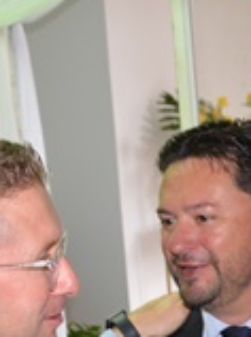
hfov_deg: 7.7
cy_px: 261
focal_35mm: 192
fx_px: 1860
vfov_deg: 10.3
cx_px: 153
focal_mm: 35
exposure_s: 1/60
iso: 720
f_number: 4.5
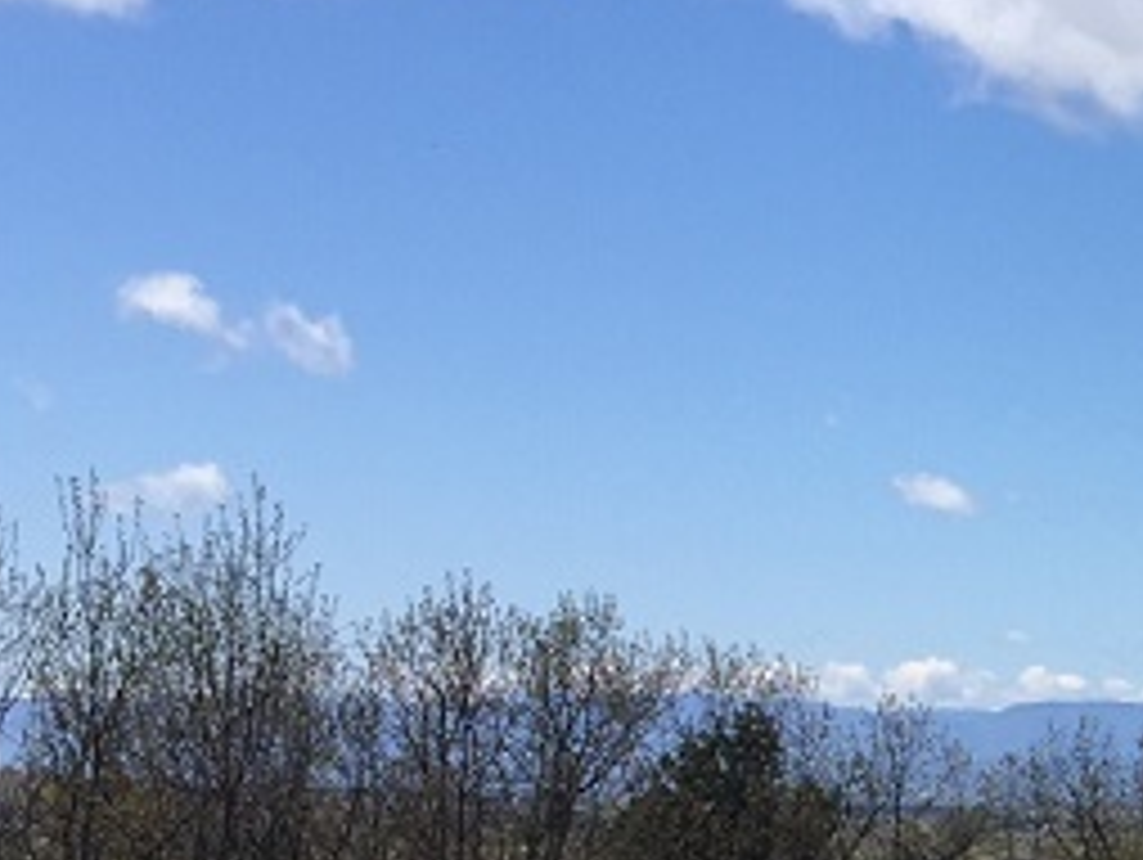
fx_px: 3768
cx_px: 1890
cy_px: 1130
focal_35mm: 114
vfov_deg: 12.6
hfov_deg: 15.4
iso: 32
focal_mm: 4.15
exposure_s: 1/1647
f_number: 2.2
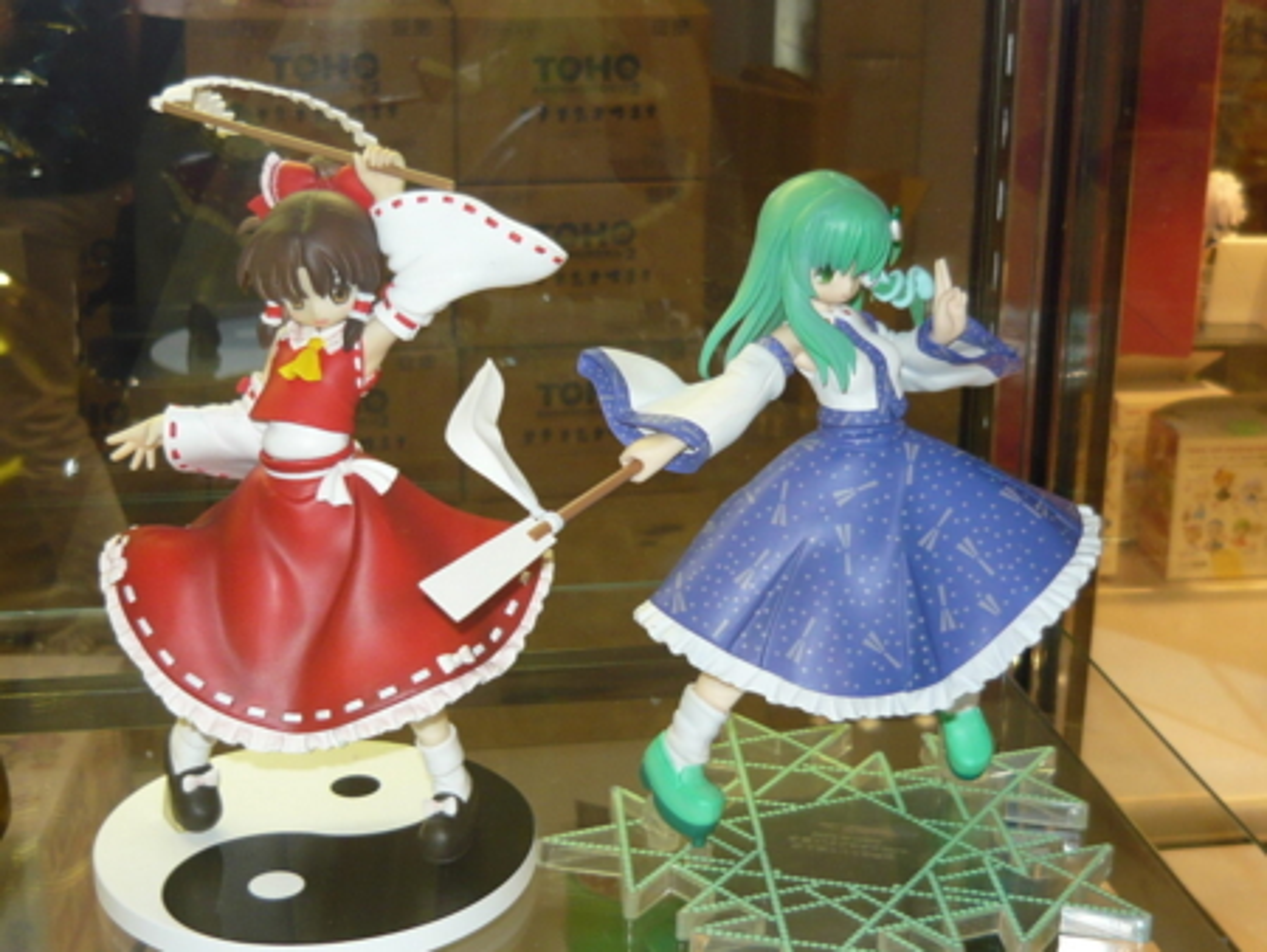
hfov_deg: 33.2
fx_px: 2124
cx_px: 634
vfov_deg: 25.3
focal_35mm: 58
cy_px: 476
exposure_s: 1/30
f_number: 2.9
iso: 100
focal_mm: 6
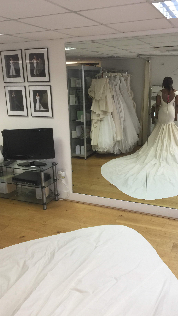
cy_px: 160
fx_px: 268
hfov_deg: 36.7
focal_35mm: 32
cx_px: 96
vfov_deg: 61.0
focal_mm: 4.15
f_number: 2.2
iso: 40
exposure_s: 1/30
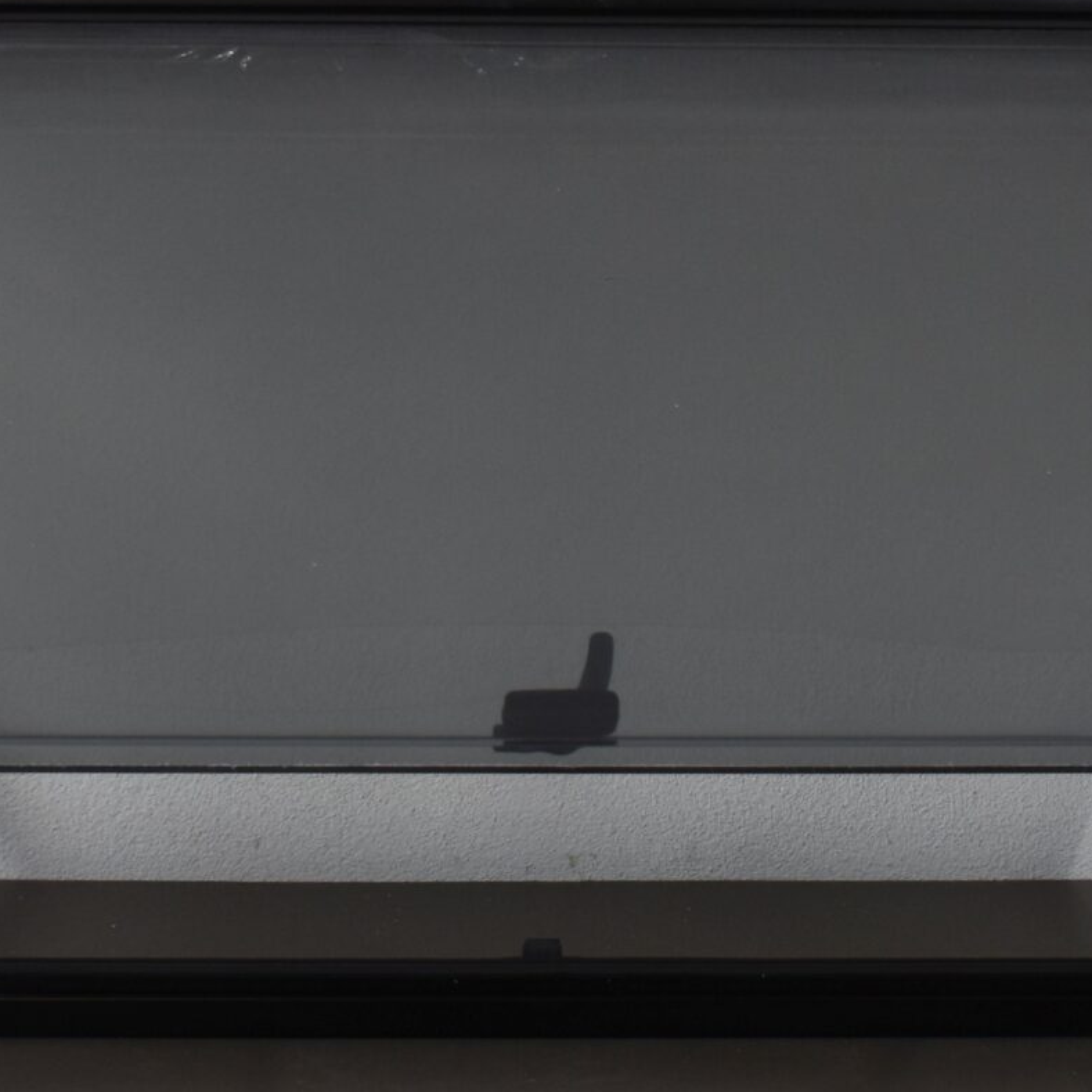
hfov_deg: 19.1
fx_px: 3248
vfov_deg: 19.1
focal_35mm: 91
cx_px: 591
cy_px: 457
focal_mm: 22
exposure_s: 1/250
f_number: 4
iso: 400
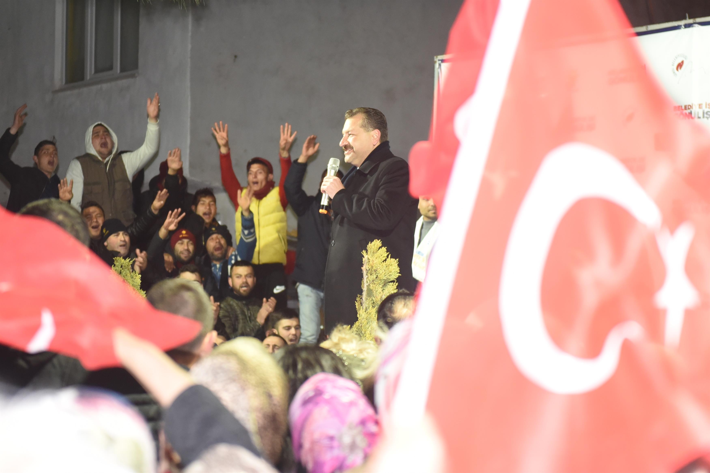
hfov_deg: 28.8
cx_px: 355
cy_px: 236
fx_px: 1380
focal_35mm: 70
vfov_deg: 19.5
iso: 2500
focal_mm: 70
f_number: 2.8
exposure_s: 1/100
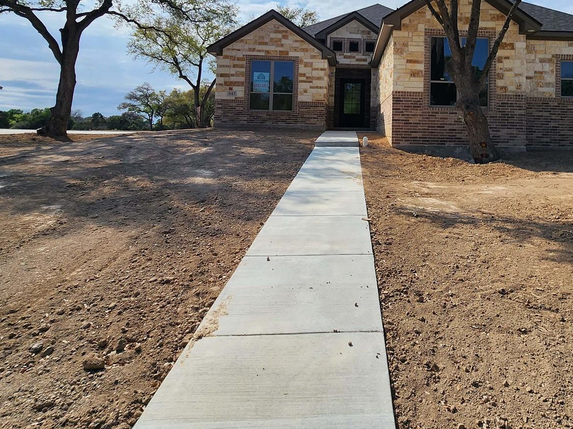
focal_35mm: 23
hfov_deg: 71.6
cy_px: 110
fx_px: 381
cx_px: 385
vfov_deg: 56.1
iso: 50
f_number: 2.2
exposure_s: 1/5002
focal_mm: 2.2
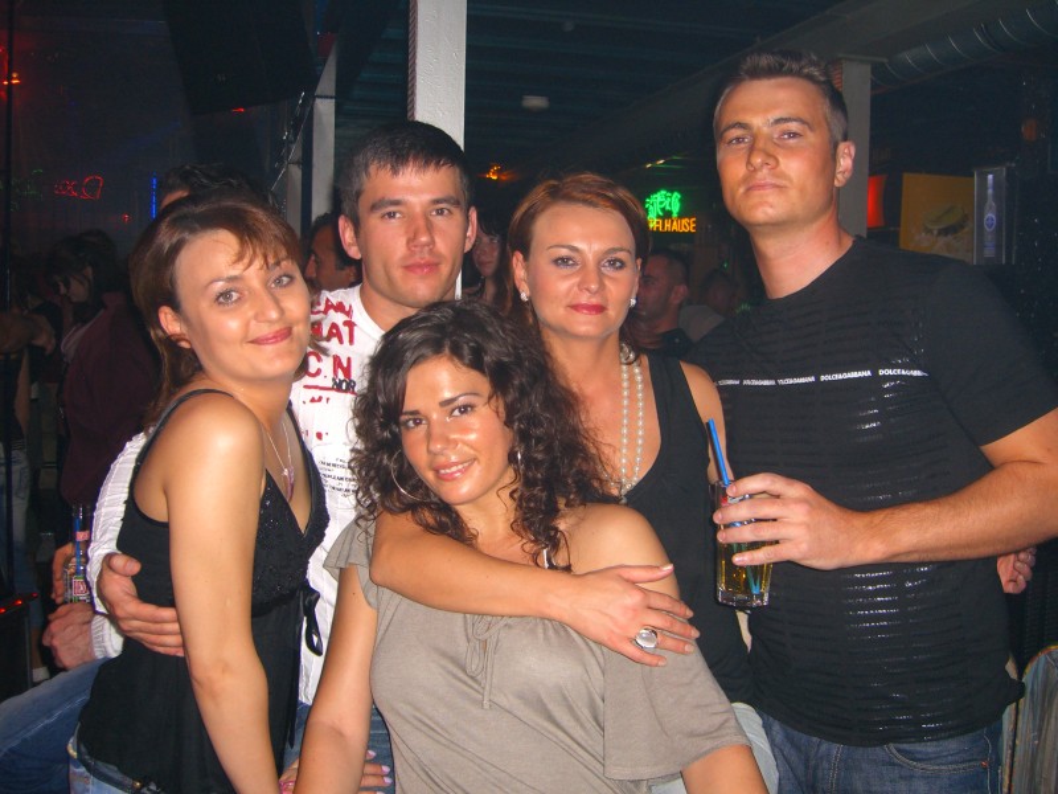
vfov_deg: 37.7
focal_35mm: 38
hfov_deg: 49.0
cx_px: 529
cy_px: 397
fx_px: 1161
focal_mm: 7.9
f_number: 2.8
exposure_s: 1/60
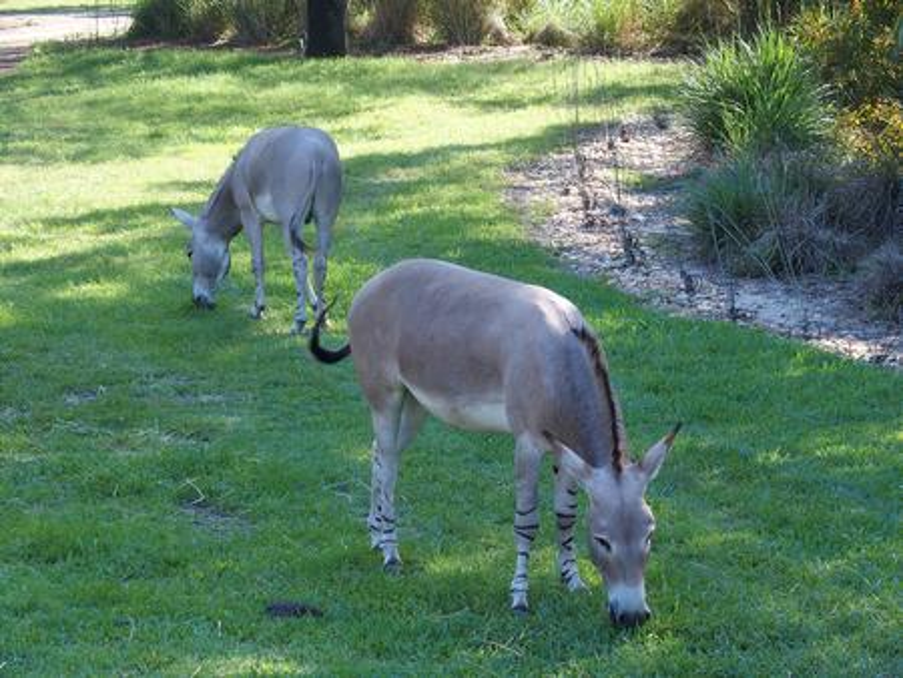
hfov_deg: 17.6
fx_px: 2923
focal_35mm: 112
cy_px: 339
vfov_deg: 13.2
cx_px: 452
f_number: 3.2
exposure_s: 1/200
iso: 125
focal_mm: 24
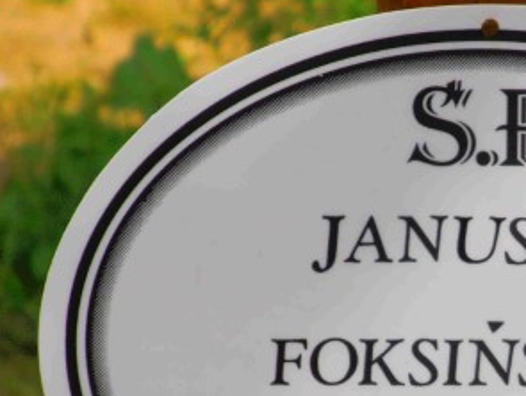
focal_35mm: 520
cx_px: 492
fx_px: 7911
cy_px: 350
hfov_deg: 3.8
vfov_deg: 2.9
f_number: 5.7
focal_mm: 42.54
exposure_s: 1/400
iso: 80
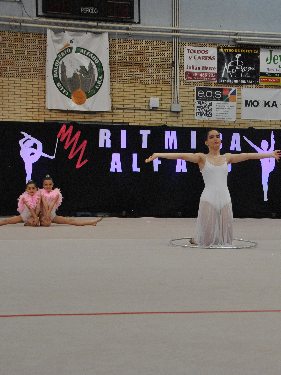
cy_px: 187
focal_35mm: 83
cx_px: 245
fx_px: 898
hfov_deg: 17.5
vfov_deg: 23.6
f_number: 6.3
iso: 800
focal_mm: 38
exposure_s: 1/160
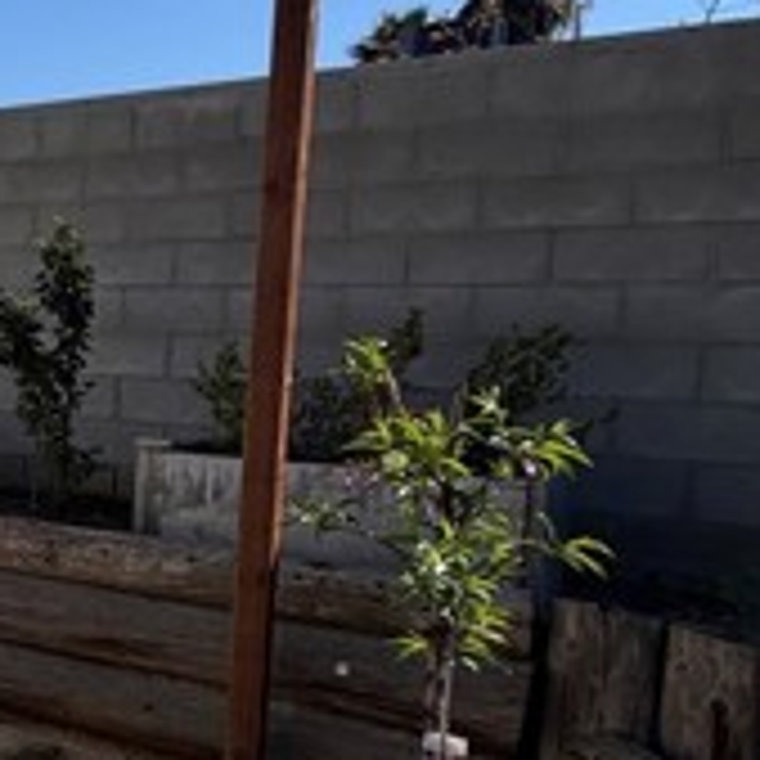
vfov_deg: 36.0
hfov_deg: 24.3
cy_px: 423
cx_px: -486
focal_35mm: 47
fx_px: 1167
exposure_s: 1/1399
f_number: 2.2
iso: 20
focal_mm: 2.22
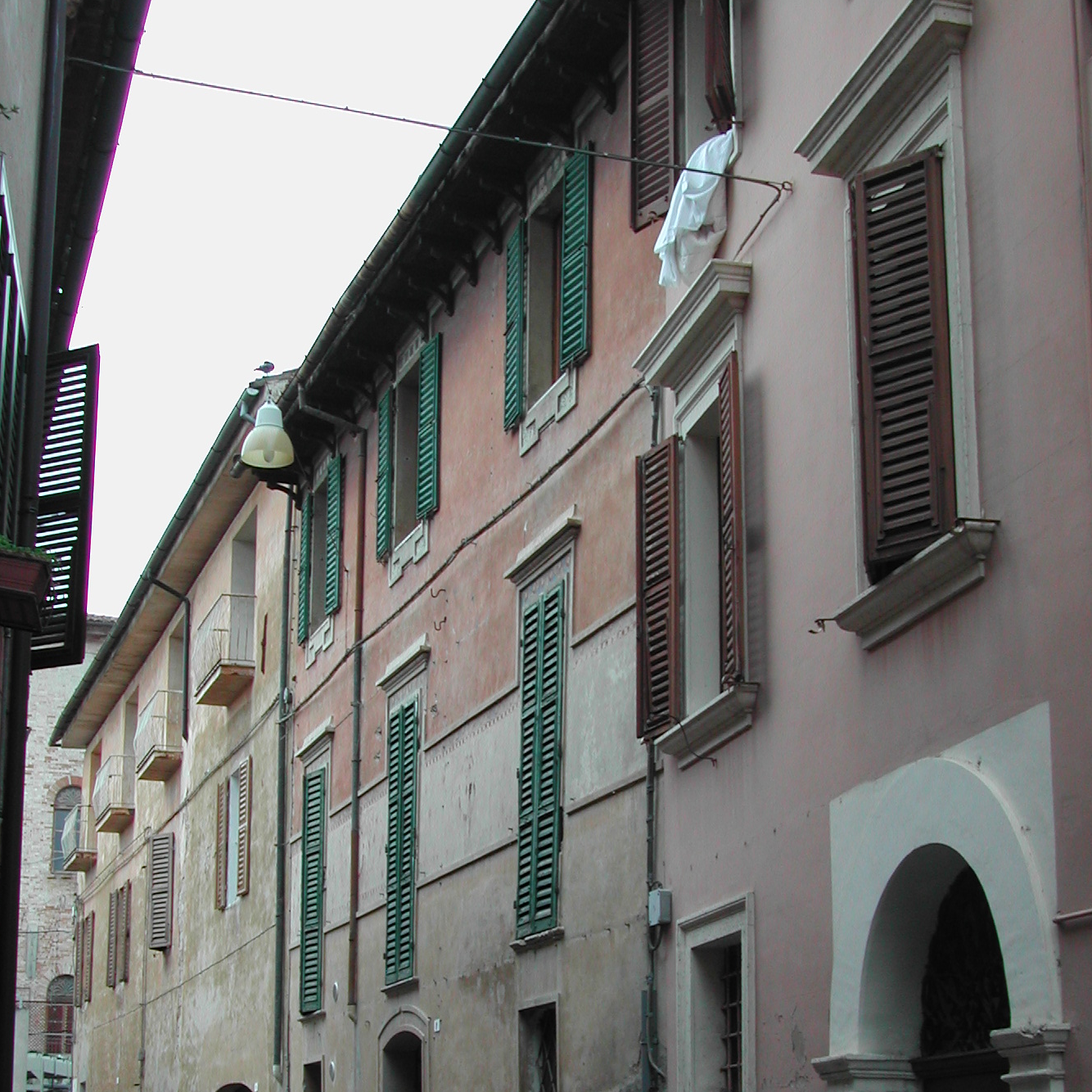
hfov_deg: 30.0
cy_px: 776
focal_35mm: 57
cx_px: 604
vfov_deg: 29.7
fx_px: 2034
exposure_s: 1/182
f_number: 2.9
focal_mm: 9
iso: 100
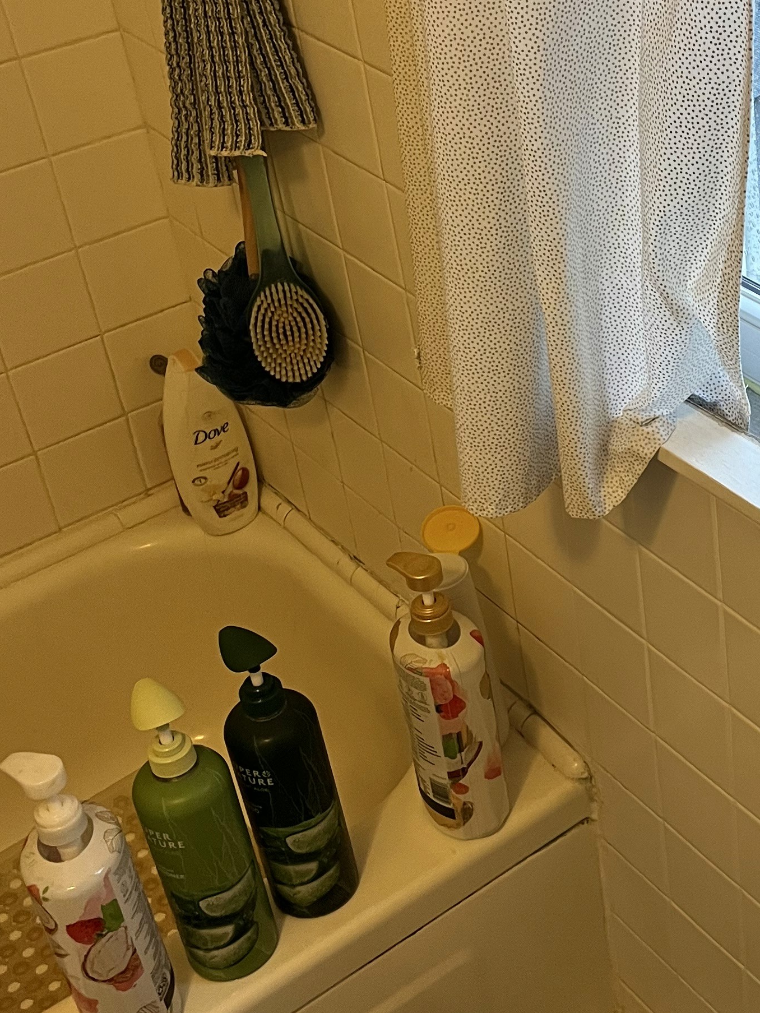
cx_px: 738
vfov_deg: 33.2
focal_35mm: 58
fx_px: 1697
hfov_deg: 24.2
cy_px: 429
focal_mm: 5.1
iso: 160
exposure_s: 1/60
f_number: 1.6
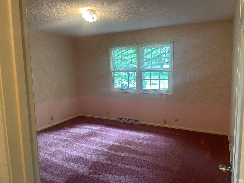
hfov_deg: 67.3
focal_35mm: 26
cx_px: 122
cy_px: 92
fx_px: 183
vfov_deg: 53.1
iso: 250
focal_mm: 4.2
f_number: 1.6
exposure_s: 1/60
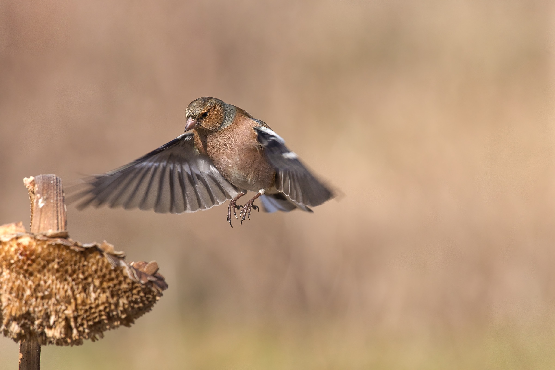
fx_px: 9251
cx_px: 278
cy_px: 185
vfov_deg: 2.3
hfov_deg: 3.4
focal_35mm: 600
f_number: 14
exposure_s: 1/1000
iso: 2200
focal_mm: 600
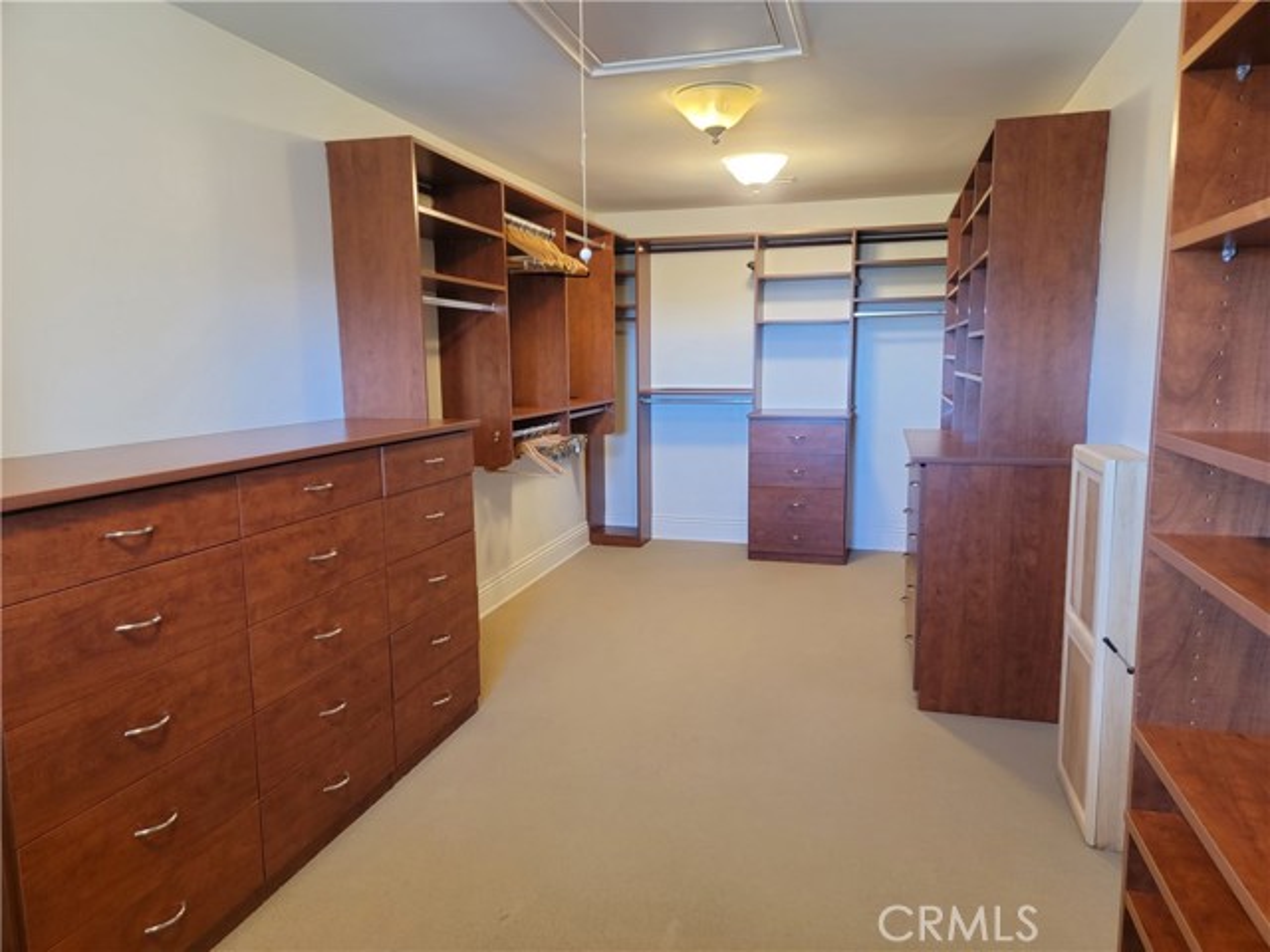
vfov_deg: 56.8
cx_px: 635
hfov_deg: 71.6
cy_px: 476
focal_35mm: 24
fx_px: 881
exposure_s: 1/39
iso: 400
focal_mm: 6.7
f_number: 1.8
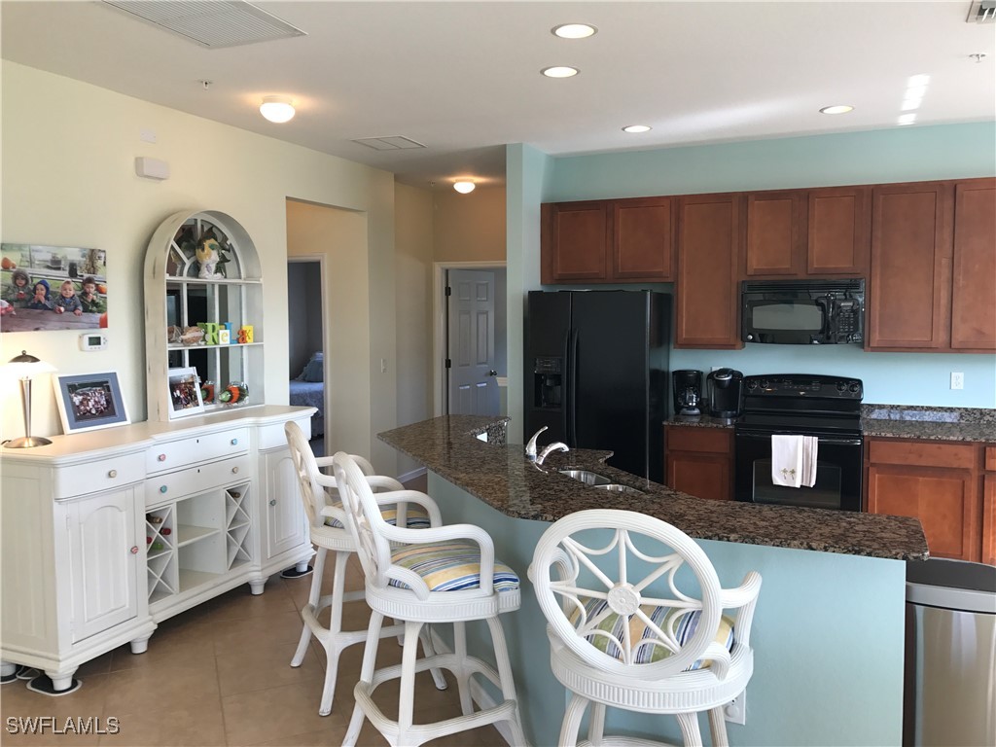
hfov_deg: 63.4
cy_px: 374
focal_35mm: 28
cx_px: 498
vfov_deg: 49.7
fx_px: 806
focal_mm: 3.99
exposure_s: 1/61
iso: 25
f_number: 1.8
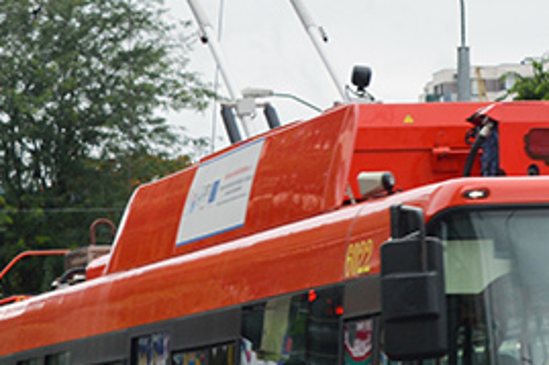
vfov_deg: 4.9
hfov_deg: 7.3
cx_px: 733
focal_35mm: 281
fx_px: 4282
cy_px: 306
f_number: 6.3
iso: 100
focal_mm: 42
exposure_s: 1/160
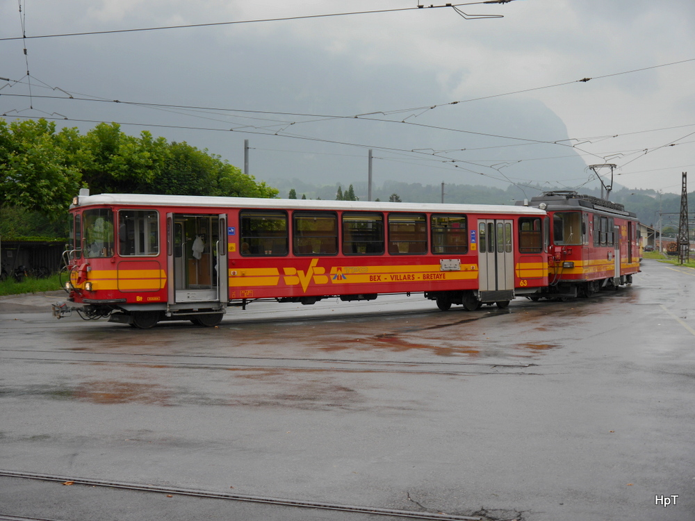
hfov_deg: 41.2
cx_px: 348
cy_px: 260
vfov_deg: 31.5
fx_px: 924
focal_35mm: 46
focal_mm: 23
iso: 200
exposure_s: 1/60
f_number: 4.4
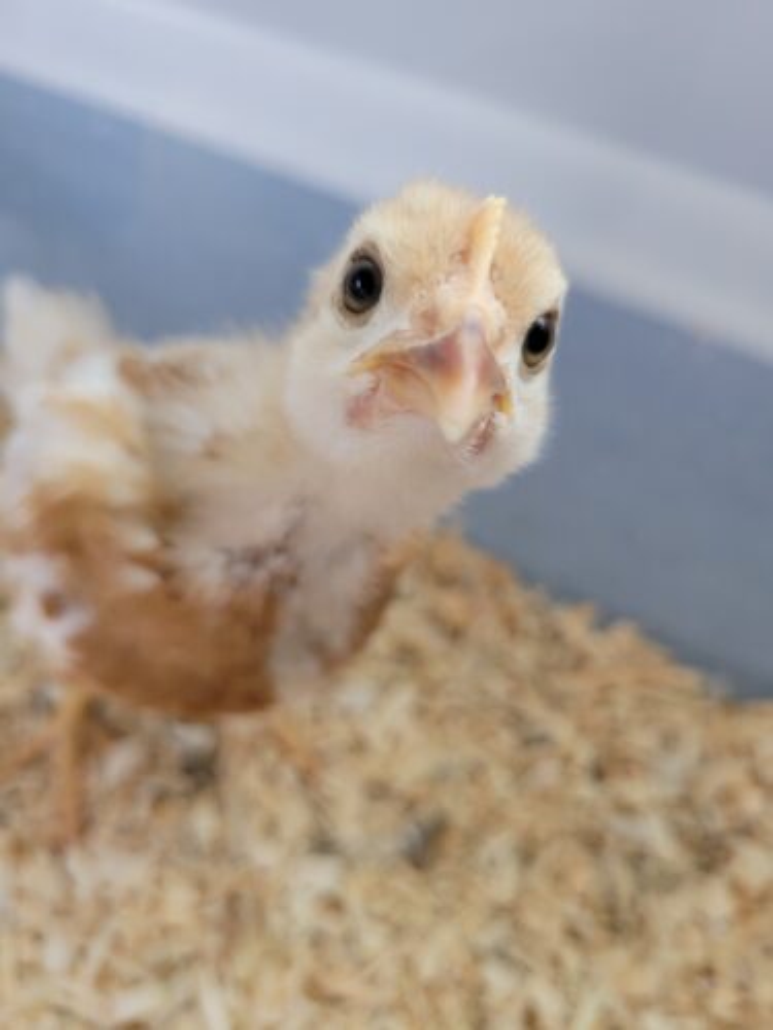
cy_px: 515
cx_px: 386
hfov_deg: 53.1
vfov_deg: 67.3
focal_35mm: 26
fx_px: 774
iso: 200
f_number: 1.8
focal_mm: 5.4
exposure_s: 1/40
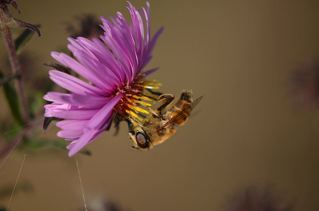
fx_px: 2653
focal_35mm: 300
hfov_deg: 6.9
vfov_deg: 4.6
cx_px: 160
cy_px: 106
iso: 100
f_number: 7.1
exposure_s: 1/320
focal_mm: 200
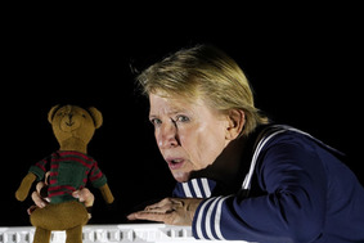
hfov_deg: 2.2
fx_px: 9650
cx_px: 187
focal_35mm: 954
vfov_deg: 1.4
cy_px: 167
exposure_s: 1/400
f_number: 8
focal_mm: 600
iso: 1600
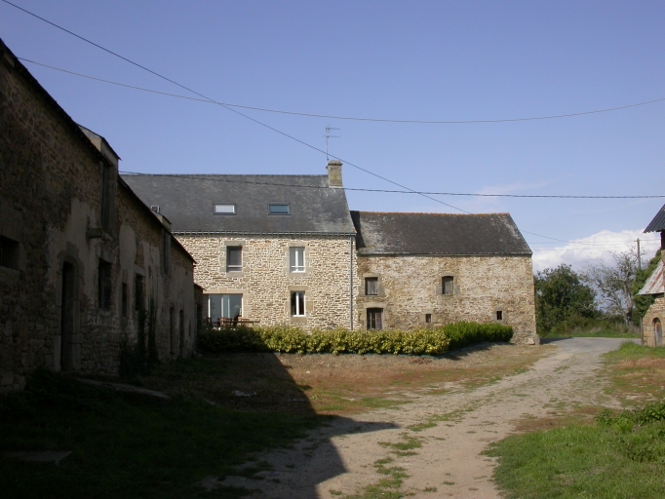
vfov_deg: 37.7
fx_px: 730
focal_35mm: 38
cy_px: 250
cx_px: 332
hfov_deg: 49.0
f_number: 7.5
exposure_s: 1/416
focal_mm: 7.85
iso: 100
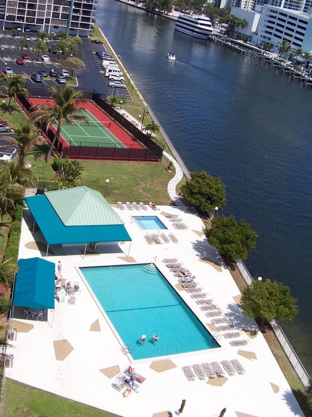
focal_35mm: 46
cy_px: 196
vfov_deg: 41.2
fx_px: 553
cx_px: 120
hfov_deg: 31.4
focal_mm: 5.85
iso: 64
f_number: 4
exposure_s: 1/800
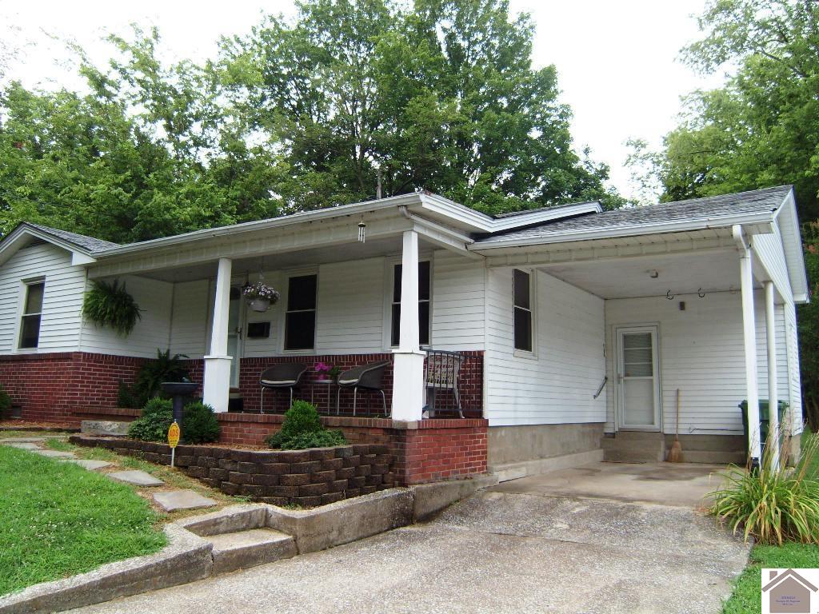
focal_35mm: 28
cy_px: 307
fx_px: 662
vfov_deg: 49.7
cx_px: 410
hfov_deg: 63.4
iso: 80
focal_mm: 4.7
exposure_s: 1/180
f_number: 5.6
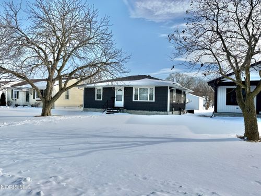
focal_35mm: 24
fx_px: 181
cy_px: 98
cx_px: 130
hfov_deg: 71.6
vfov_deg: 56.8
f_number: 1.78
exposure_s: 1/8130
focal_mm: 6.76
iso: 80
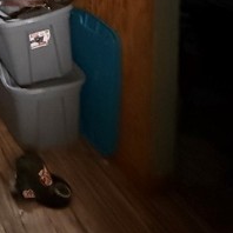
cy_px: -94
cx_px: -94
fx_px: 366
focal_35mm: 48
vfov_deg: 27.4
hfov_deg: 27.4
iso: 1250
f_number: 2.2
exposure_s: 1/40
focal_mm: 2.22
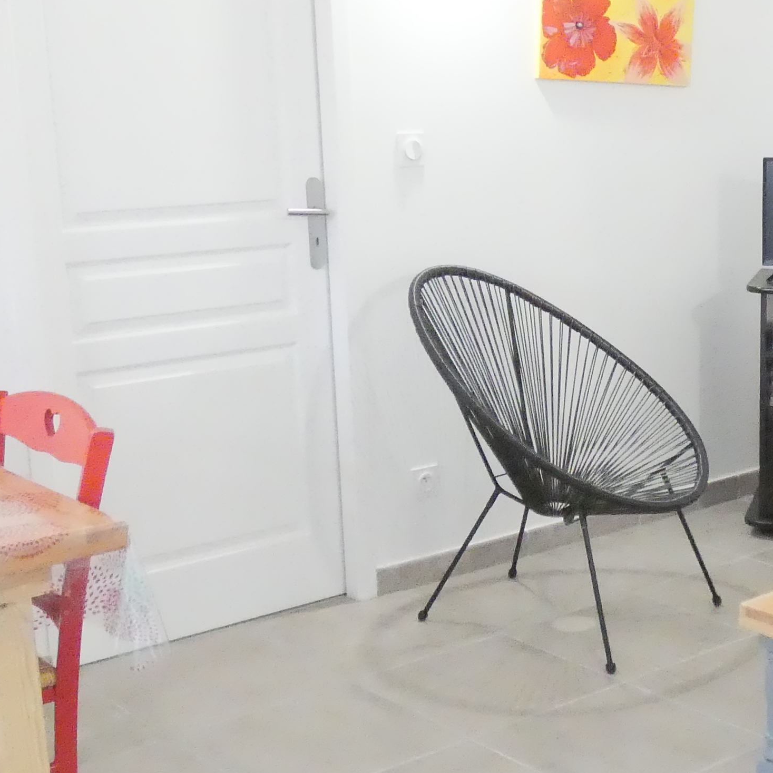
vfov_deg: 29.0
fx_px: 1491
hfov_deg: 28.2
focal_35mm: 59
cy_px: 450
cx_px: 669
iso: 400
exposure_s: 1/60
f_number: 2.8
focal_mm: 3.6
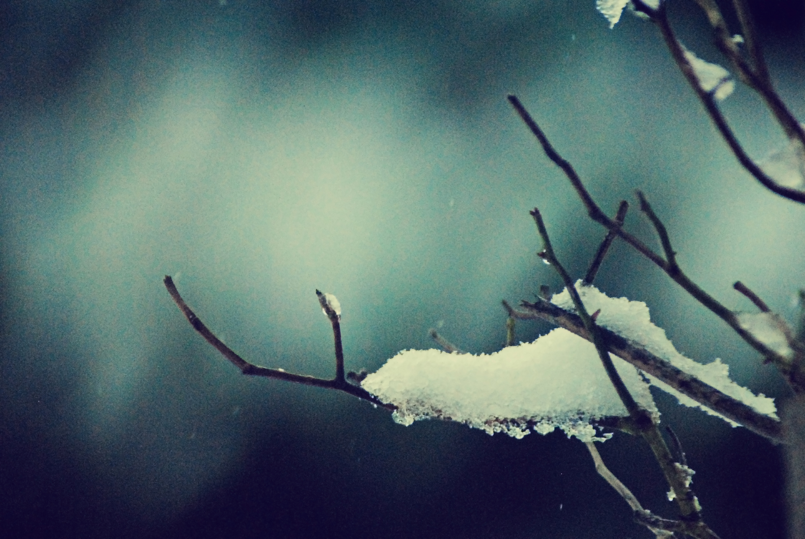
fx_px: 10075
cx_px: 402
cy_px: 270
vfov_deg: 3.1
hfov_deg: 4.6
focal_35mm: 450
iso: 1600
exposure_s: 1/640
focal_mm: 300
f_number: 5.6
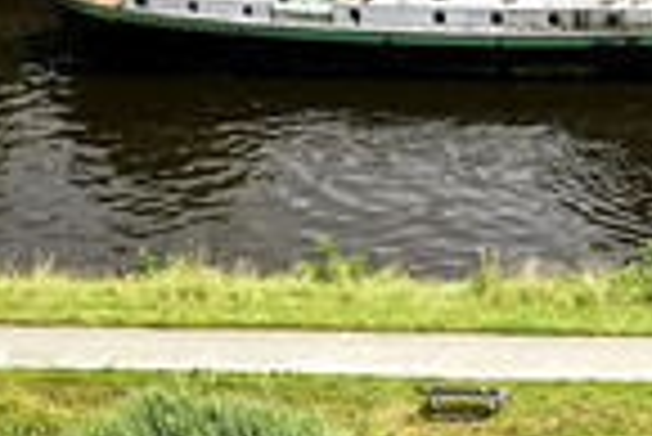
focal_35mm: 206
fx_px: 3735
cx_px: 976
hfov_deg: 9.7
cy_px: -34
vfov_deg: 6.7
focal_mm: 23.95
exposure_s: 1/1000
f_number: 5.6
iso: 320
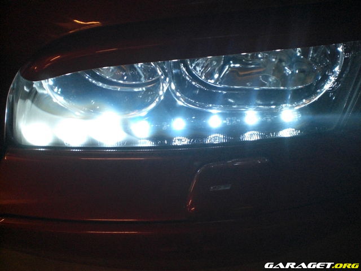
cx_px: 180
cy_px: 136
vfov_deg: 37.7
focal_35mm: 38
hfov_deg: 49.0
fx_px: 396
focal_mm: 6.3
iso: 400
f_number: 3.1
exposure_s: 1/60
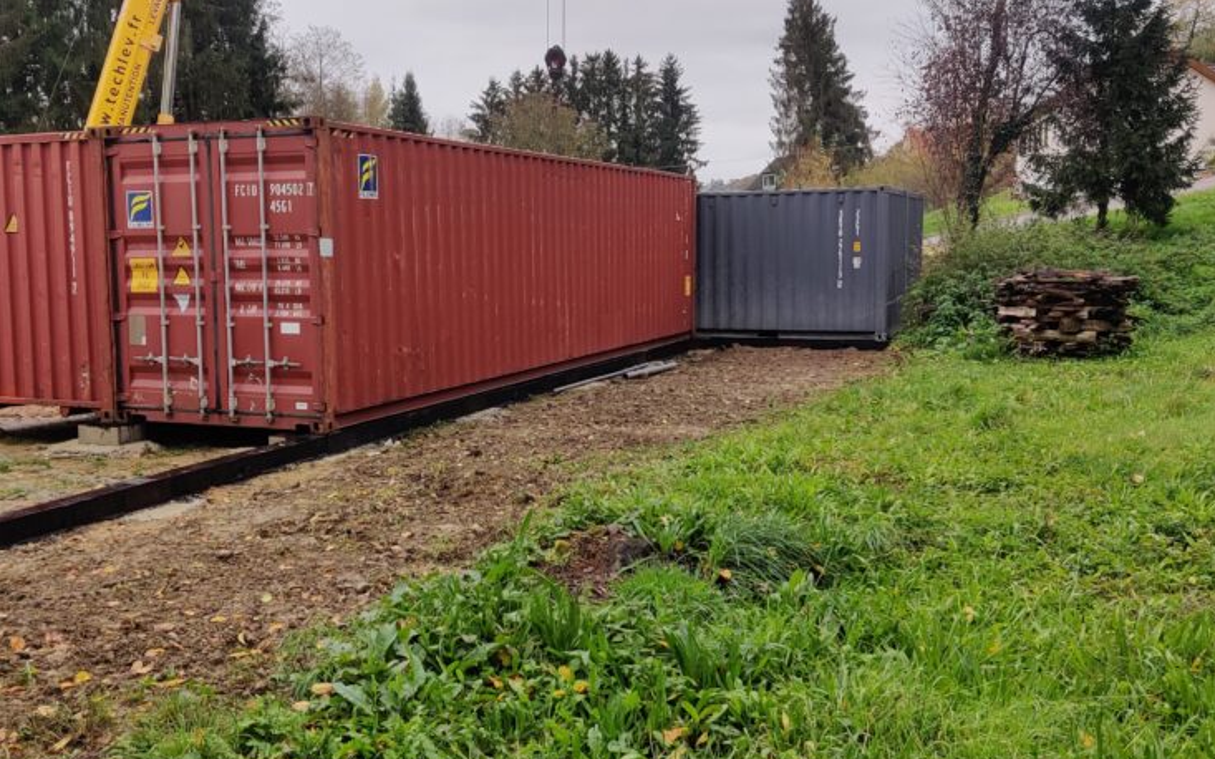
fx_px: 1324
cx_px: 502
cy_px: 356
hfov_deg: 49.1
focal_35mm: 40
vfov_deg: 32.0
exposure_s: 1/599
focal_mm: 4.75
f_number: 1.75
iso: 125
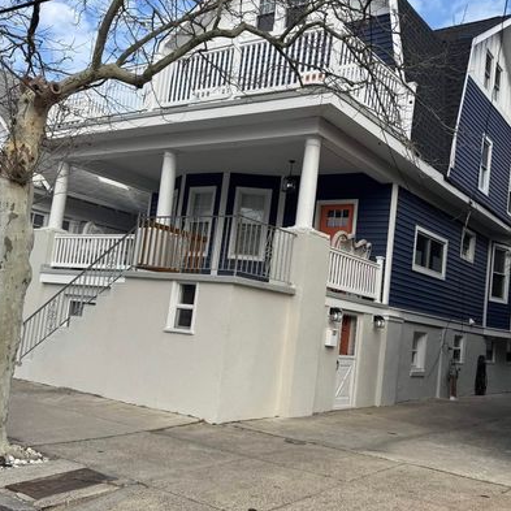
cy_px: 269
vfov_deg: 46.0
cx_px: 317
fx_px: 601
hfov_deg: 45.7
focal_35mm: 36
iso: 80
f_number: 1.78
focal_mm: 6.76
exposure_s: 1/3597
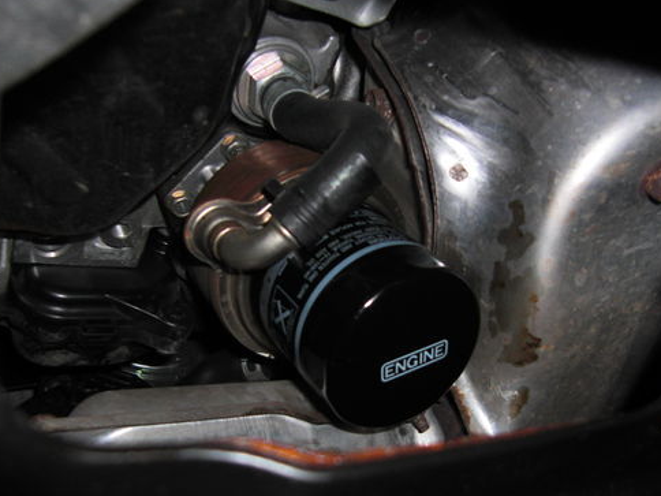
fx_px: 707
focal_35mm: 37
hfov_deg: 49.8
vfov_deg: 38.3
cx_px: 395
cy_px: 324
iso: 100
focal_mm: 4.9
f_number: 2.6
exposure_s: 1/30
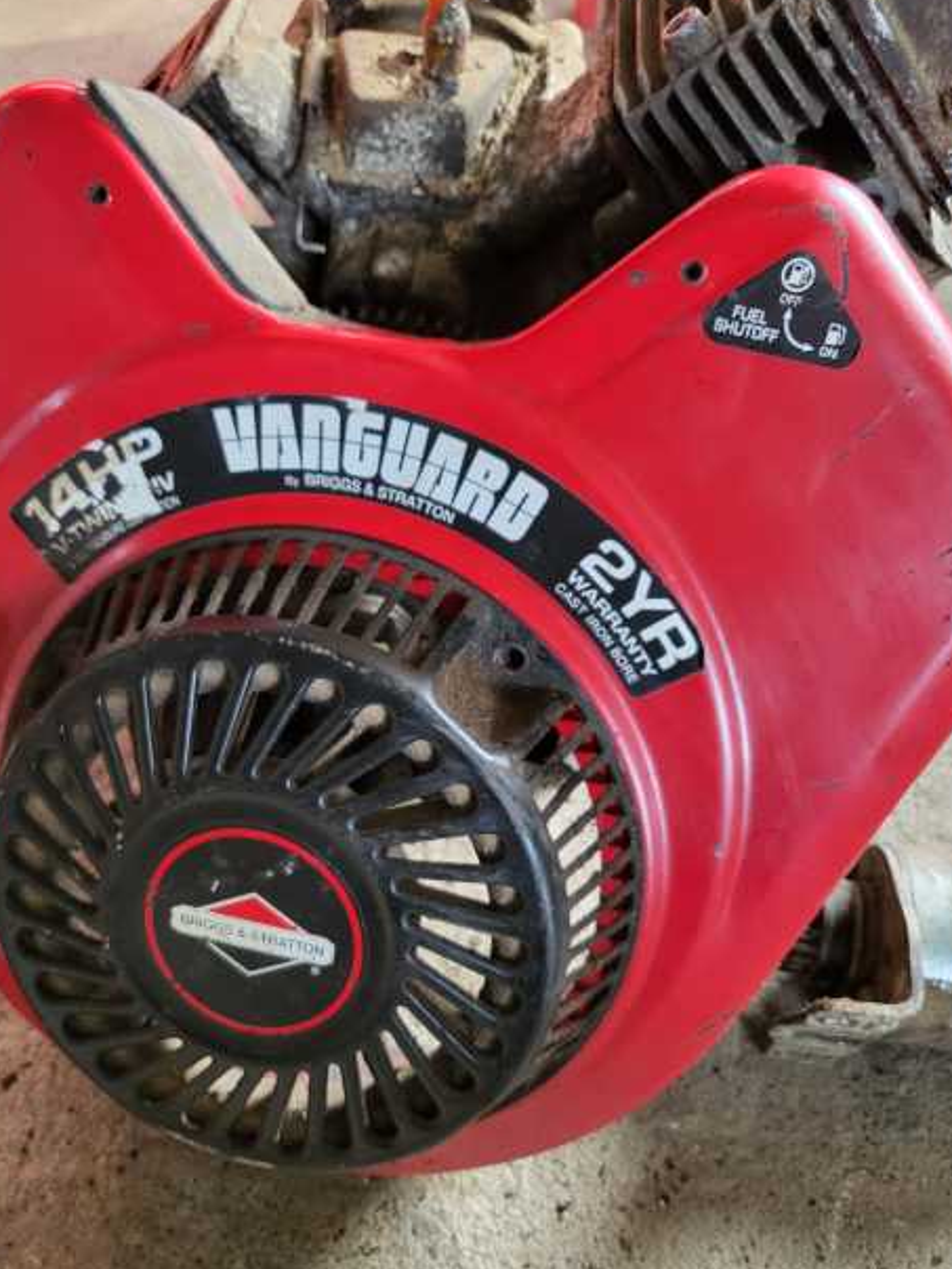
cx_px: 408
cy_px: 691
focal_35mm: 31
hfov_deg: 45.3
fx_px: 1137
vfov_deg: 58.3
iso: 200
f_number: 1.8
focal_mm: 4.25
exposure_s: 1/40
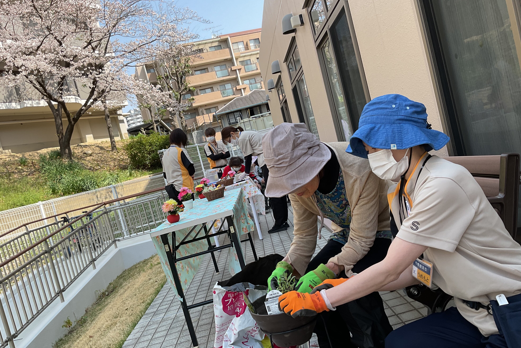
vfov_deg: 42.3
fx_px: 449
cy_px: 192
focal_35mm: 31
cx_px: 255
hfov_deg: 60.3
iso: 16
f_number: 1.8
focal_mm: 3
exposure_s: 1/599
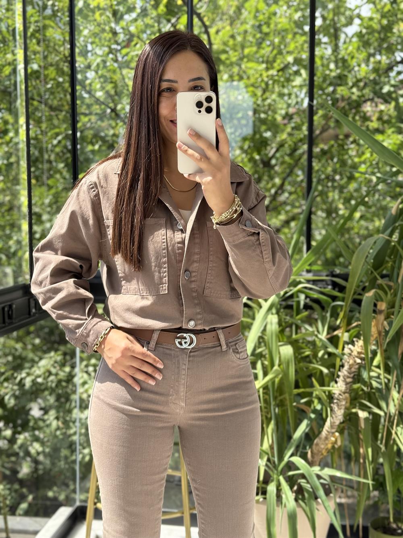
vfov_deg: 39.7
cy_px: 269
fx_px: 745
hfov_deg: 30.3
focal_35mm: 48
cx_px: 202
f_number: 1.78
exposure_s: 1/472
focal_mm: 6.76
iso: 64
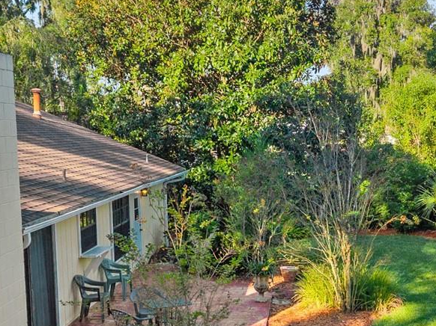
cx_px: 343
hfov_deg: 28.8
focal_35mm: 66
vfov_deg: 22.1
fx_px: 831
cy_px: 242
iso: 390
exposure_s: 1/1600
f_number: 1.8
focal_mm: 8.67
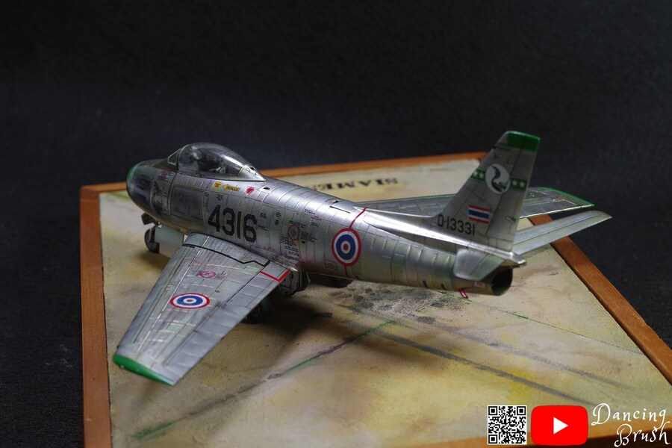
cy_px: 224
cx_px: 336
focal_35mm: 75
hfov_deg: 27.0
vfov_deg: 18.2
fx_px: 1400
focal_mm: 50
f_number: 8
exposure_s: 1/160
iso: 800
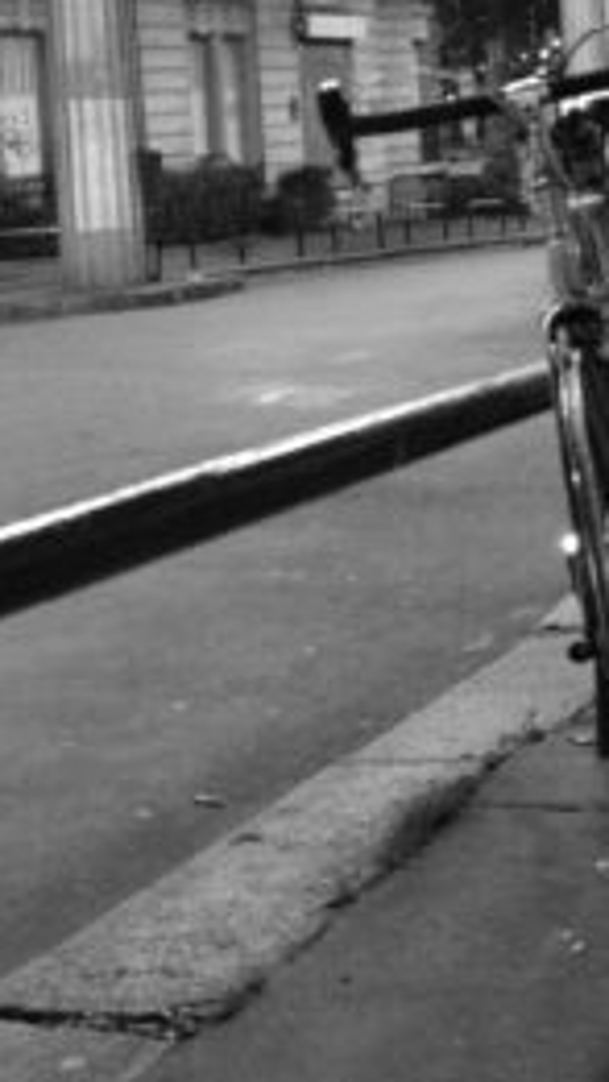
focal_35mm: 67
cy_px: 193
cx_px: 170
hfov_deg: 17.8
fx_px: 1931
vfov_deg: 30.4
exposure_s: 1/13
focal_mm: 17
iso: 1600
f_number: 6.3
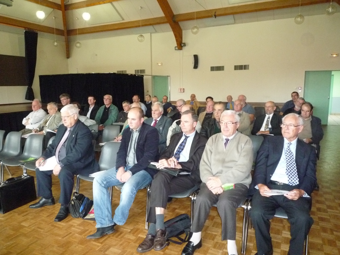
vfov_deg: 54.9
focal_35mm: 25
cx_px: 170
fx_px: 246
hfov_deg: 69.4
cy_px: 128
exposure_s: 1/30
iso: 500
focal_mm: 4.4
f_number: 2.8
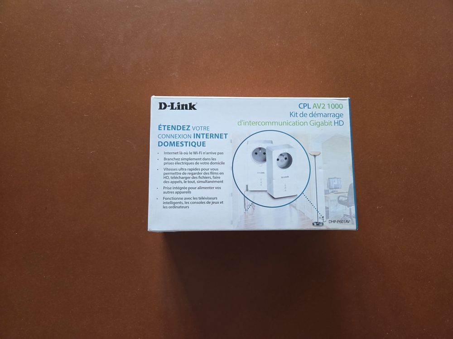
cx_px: 226
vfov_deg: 58.9
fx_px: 301
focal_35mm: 23
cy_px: 170
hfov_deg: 73.9
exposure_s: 1/101
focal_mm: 5.4
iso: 640
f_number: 1.8
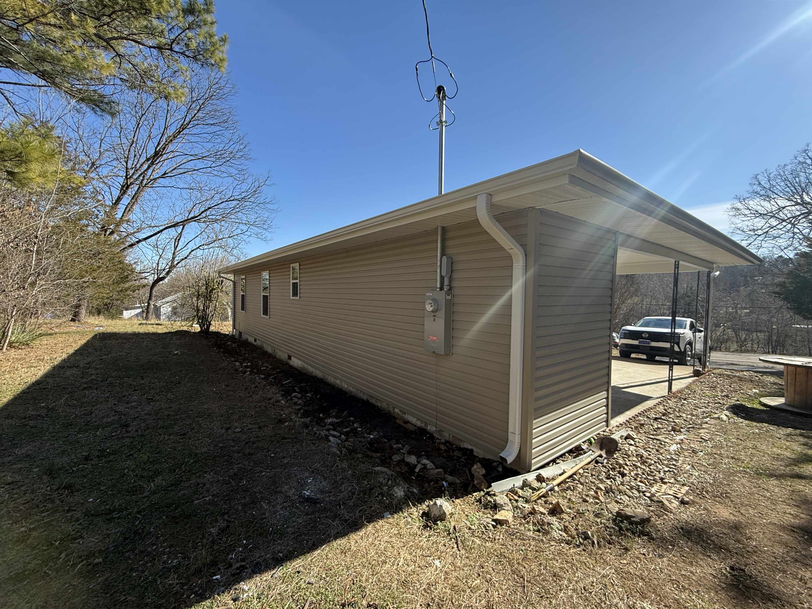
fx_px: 328
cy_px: 304
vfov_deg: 85.7
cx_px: 406
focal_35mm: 14
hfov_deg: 102.1
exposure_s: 1/602
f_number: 2.2
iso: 50
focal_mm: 2.22
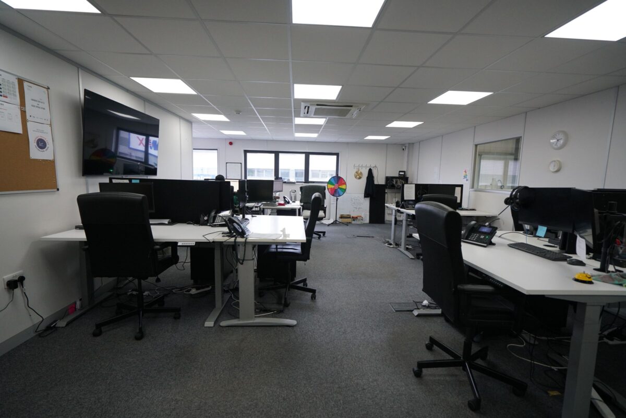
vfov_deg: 73.8
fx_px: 278
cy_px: 209
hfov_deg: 96.7
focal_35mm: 16
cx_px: 313
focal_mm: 16
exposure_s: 1/160
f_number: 4
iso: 2000
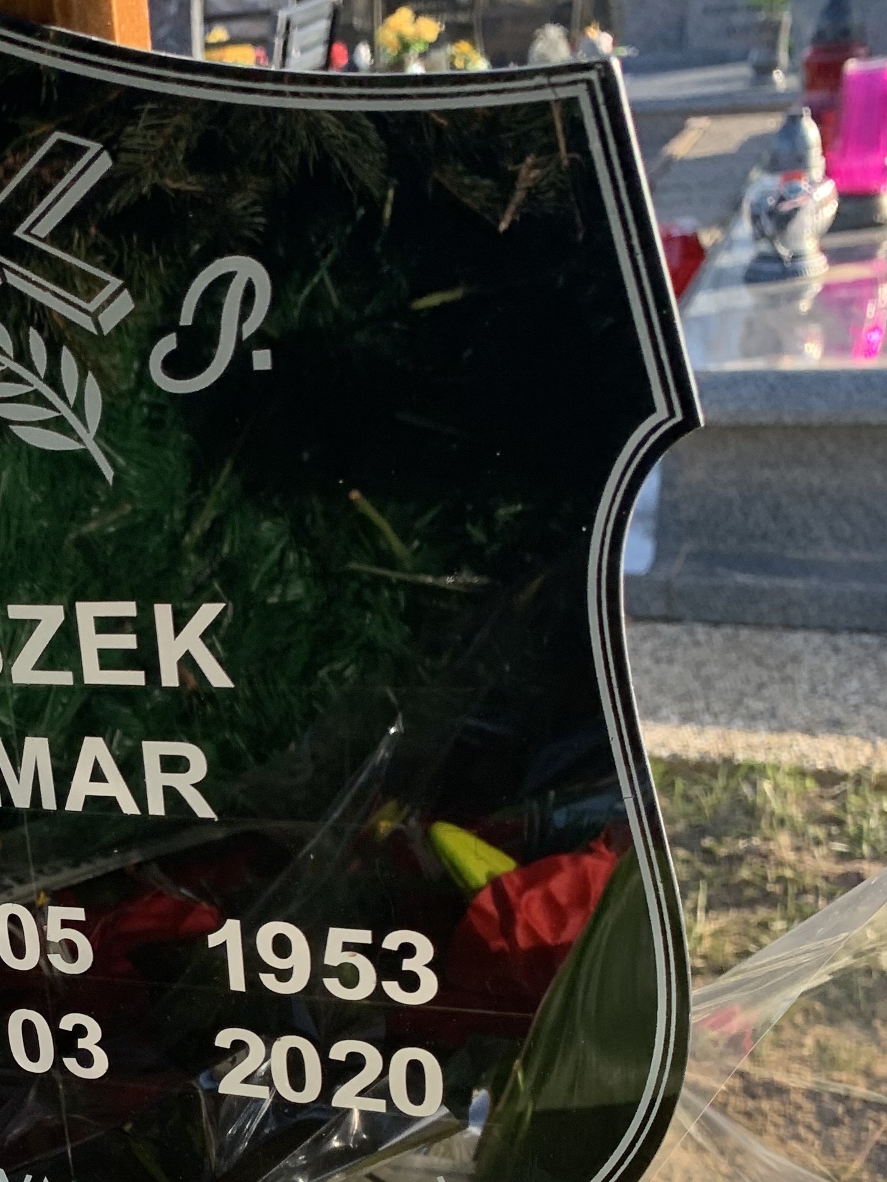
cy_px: 956
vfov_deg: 33.3
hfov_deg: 24.6
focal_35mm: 56
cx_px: -43
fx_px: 1913
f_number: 1.8
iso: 25
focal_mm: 4.25
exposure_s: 1/389
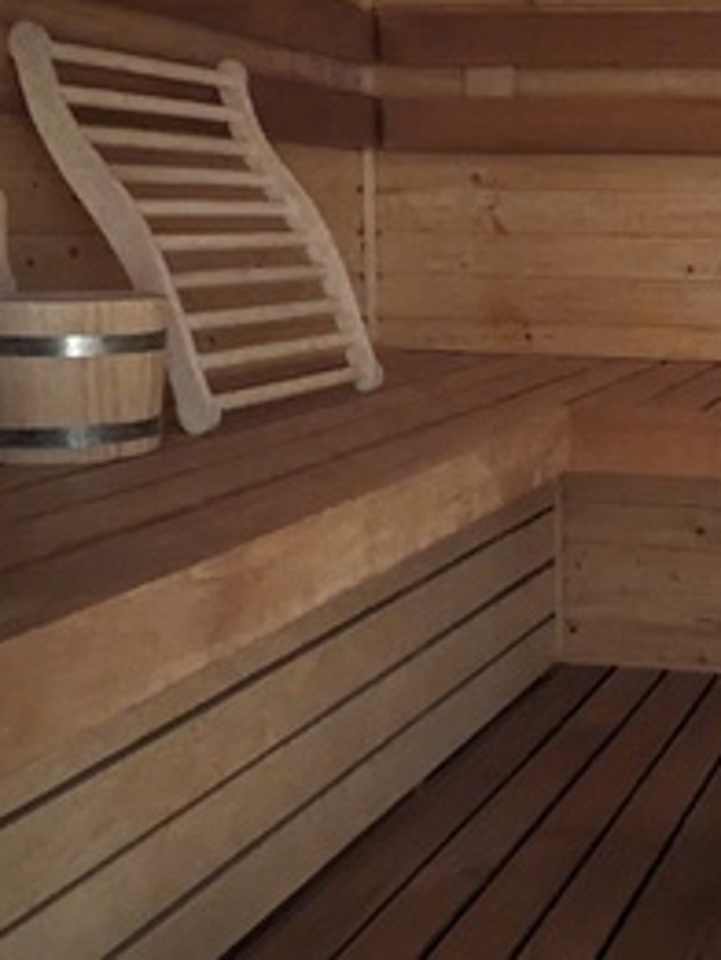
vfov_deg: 40.3
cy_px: 401
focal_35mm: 47
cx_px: 798
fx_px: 1304
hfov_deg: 28.1
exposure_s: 1/3.7
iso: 1981
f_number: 2.2
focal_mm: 2.35
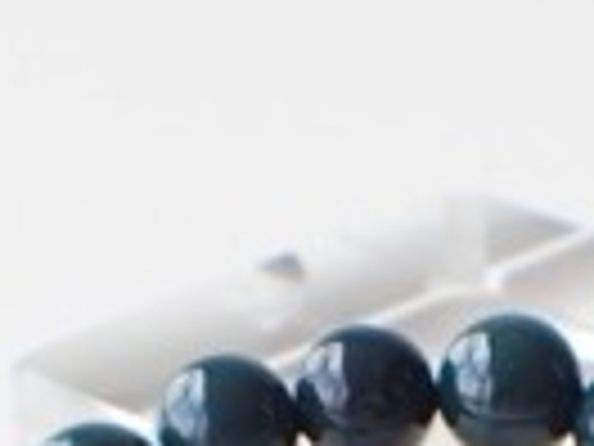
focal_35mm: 145
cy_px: 1063
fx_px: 2488
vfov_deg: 9.2
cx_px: 441
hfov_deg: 13.6
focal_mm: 5.4
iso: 100
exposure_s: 1/200
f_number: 3.2
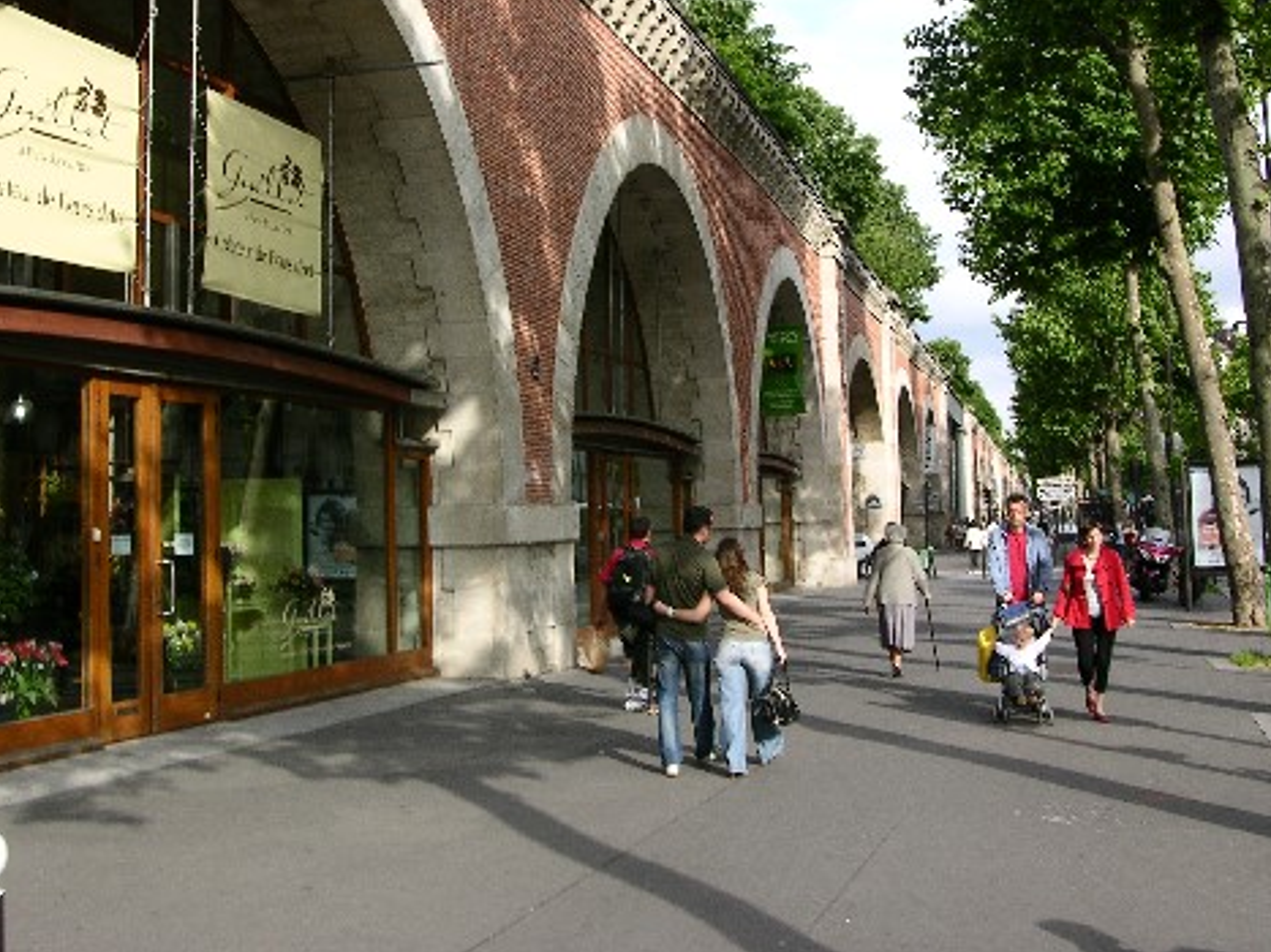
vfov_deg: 32.7
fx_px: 1615
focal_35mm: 44
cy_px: 356
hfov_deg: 42.9
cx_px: 611
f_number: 6.3
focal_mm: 8.9
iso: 50
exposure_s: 1/84.2
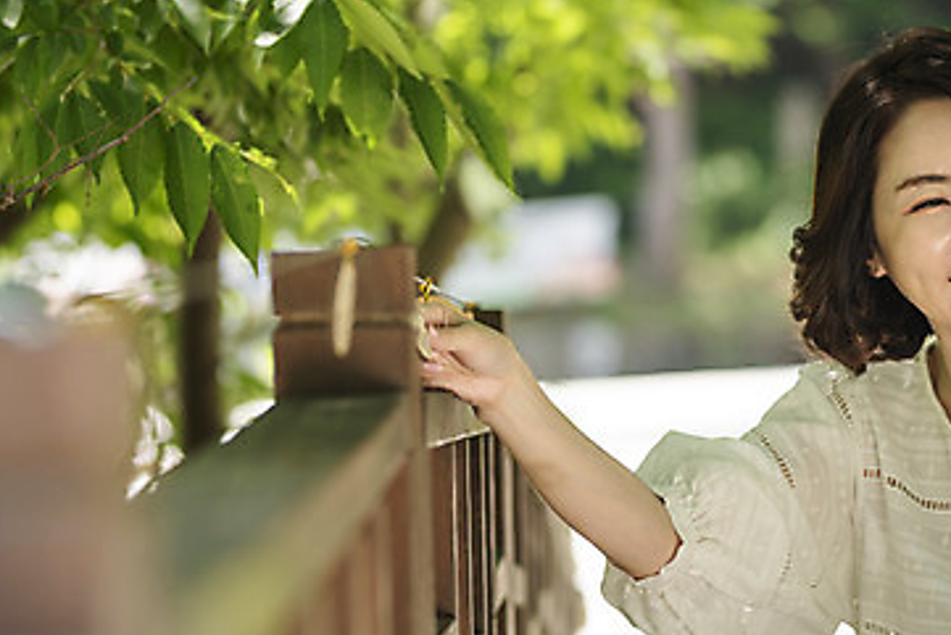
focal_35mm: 141
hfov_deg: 14.5
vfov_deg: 9.7
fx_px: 3726
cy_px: 343
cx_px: 744
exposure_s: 1/500
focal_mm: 85
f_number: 2.2
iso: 100
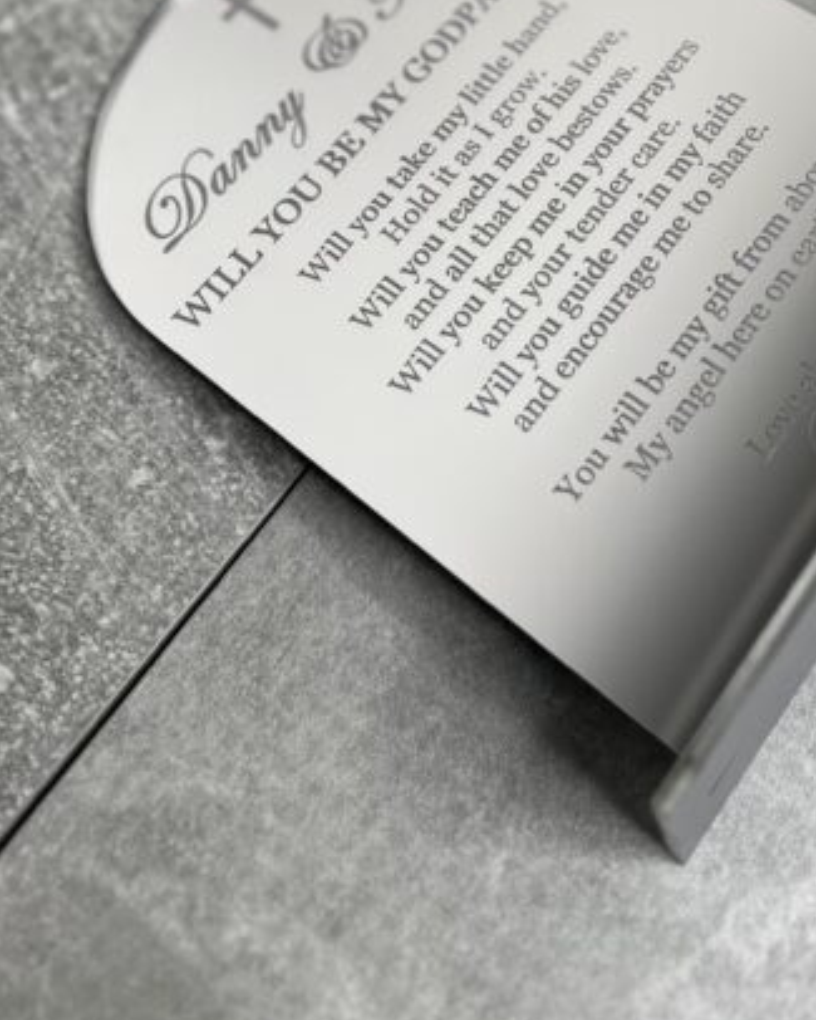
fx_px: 1509
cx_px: 505
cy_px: 133
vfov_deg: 35.5
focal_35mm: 50
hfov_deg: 30.2
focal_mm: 5.7
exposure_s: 1/279
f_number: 1.5
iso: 40
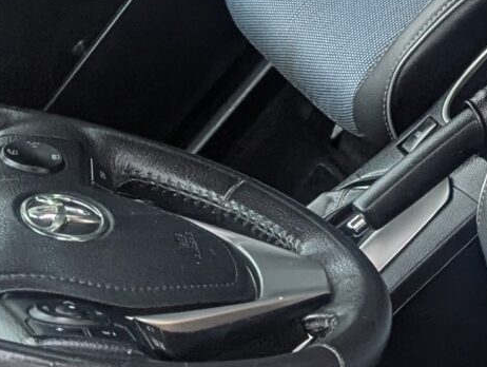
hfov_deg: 12.9
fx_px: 1874
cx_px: 975
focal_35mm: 133
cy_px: -93
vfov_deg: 10.9
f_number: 1.68
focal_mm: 6.9
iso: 83
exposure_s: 1/165
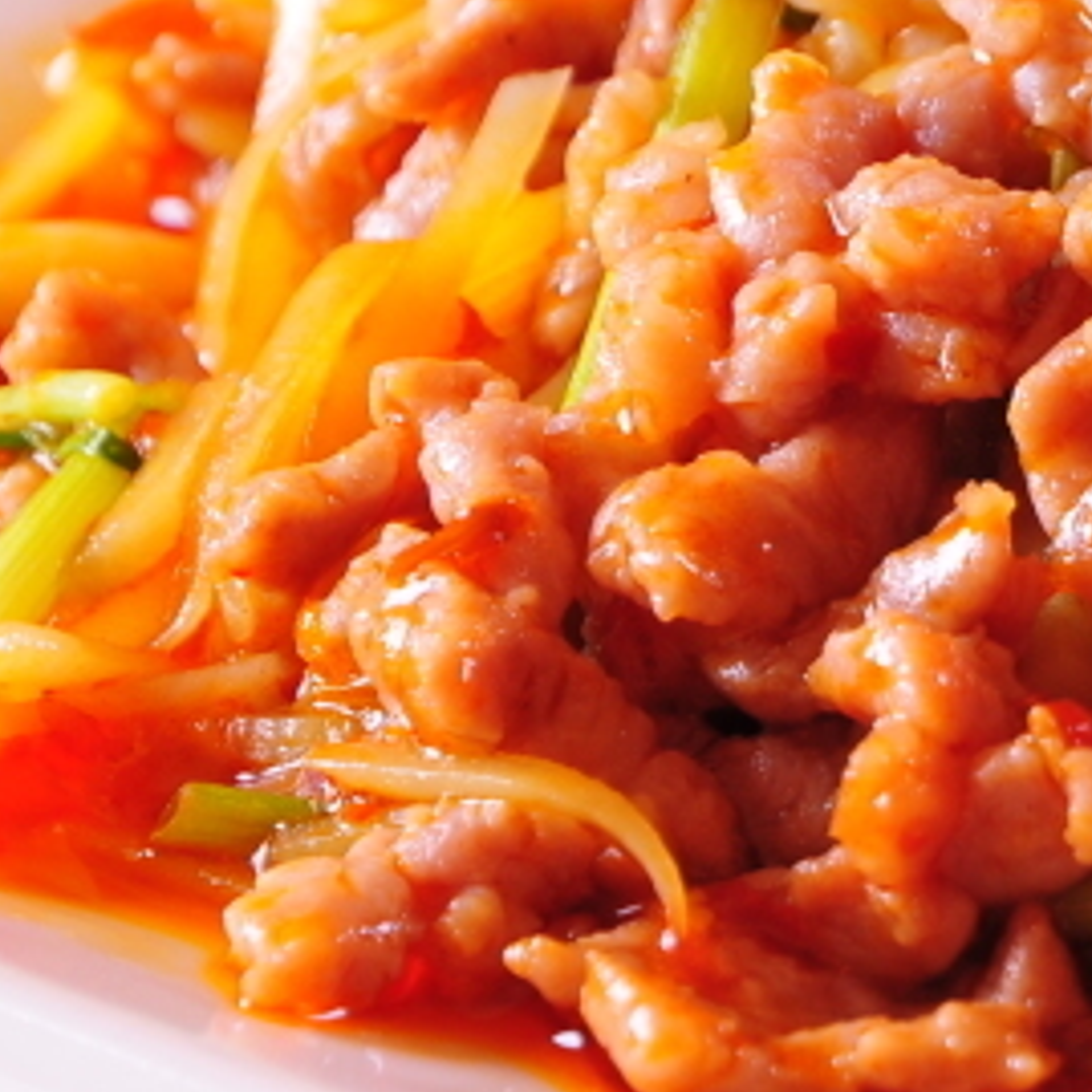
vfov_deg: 4.3
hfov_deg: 4.2
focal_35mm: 412
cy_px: 369
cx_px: 1555
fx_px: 14691
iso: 200
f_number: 6.3
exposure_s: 1/250
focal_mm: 85
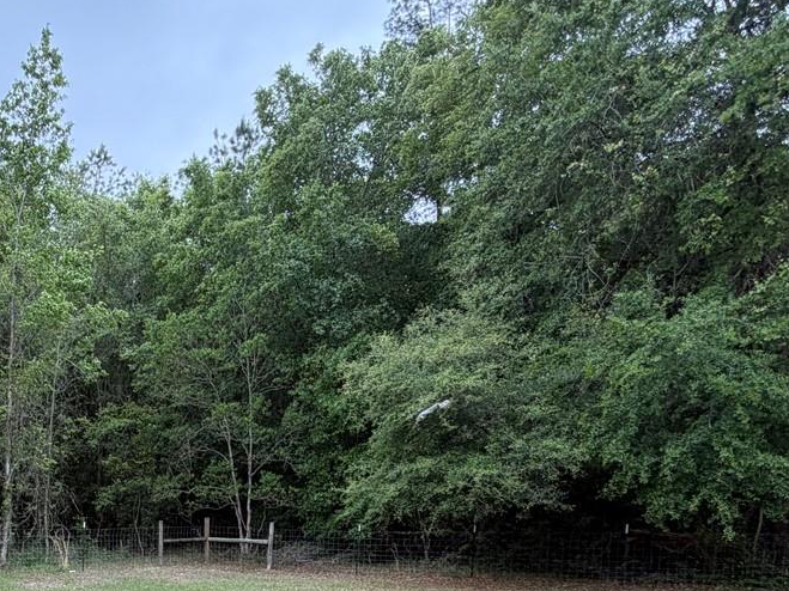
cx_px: 84
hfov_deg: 48.5
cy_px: 597
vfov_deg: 37.2
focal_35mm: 34
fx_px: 775
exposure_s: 1/151
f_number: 2.2
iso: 40
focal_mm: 2.22
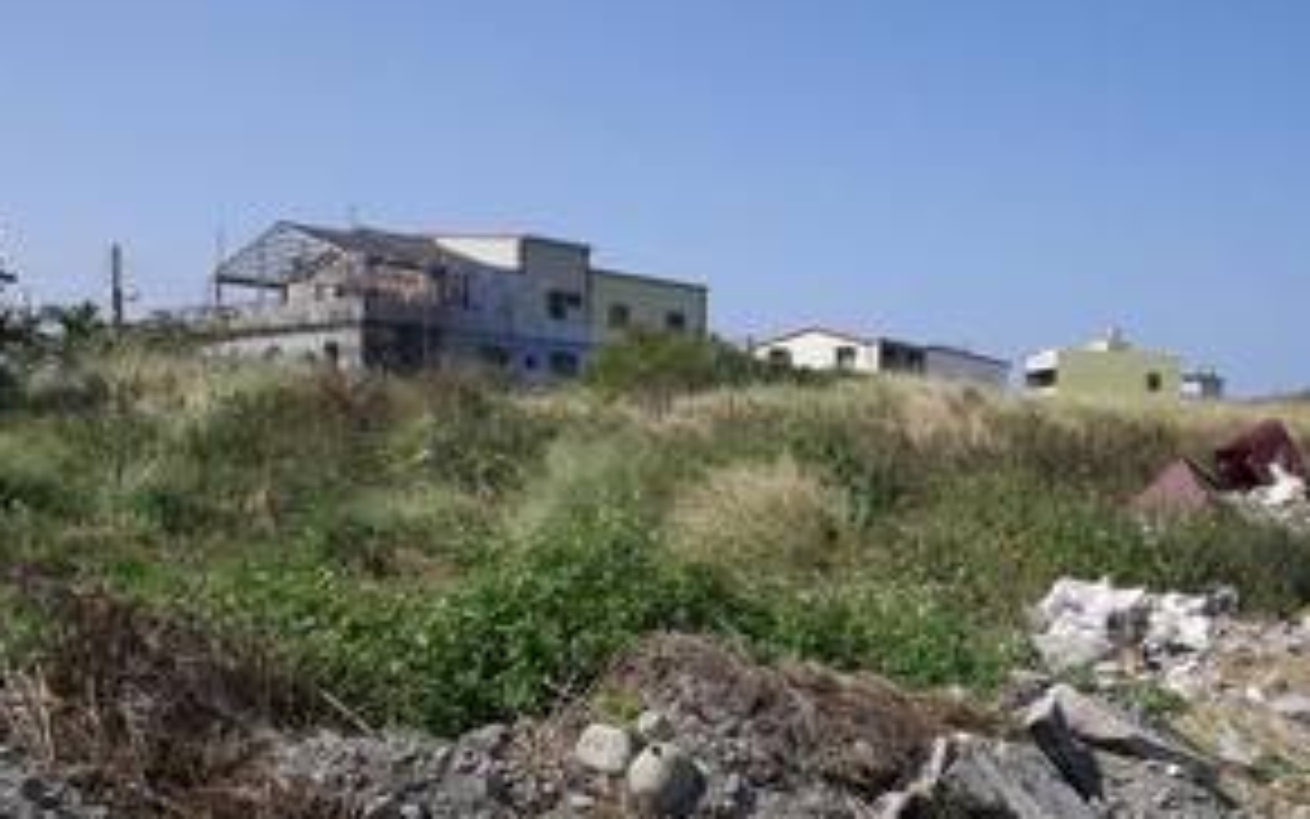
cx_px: 801
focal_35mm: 38
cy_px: 522
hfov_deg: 51.1
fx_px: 1357
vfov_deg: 33.4
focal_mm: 4.1
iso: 80
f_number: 5.6
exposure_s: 1/500
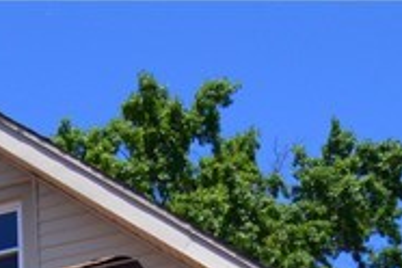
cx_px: 27
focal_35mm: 140
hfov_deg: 14.5
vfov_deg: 8.4
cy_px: 778
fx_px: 1563
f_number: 11
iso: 400
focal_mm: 16
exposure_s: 1/500
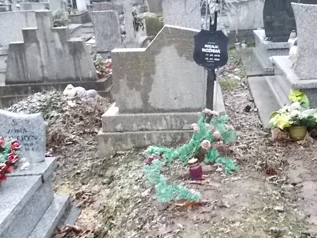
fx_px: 449
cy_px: 121
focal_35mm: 49
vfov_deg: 29.7
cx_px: 230
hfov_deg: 38.1
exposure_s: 1/50
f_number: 3.2
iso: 400
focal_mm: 4.6
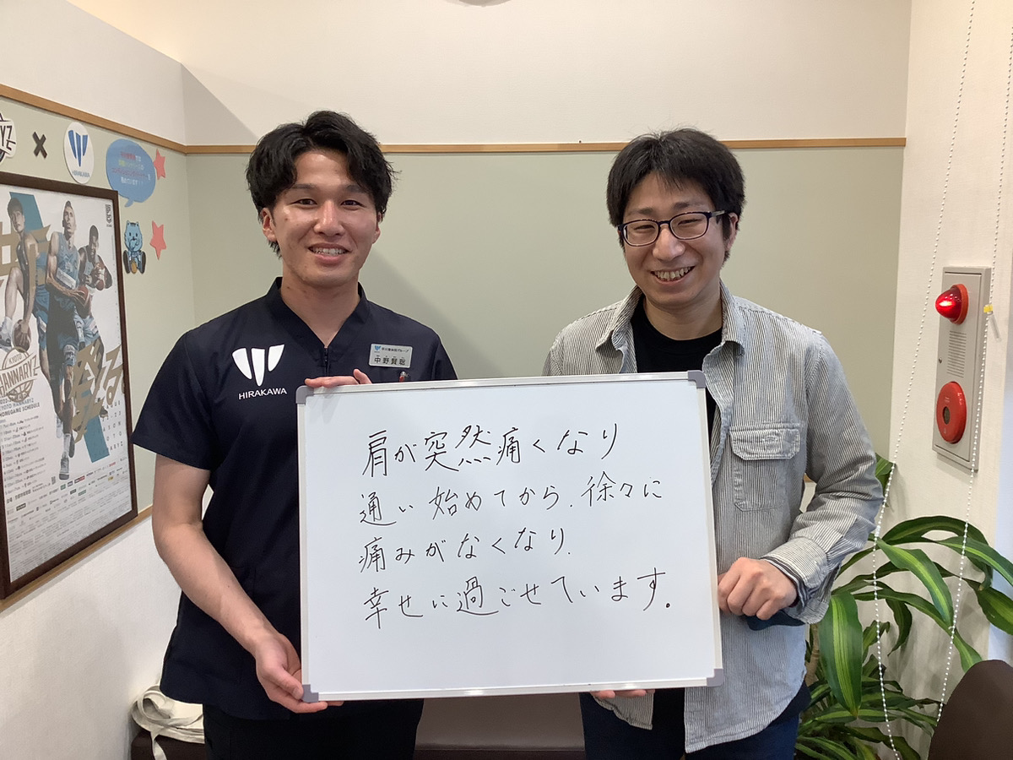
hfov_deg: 58.4
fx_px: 907
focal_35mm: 31
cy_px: 380
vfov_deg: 45.4
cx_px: 506
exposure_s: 1/50
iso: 100
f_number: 2.4
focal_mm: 3.3
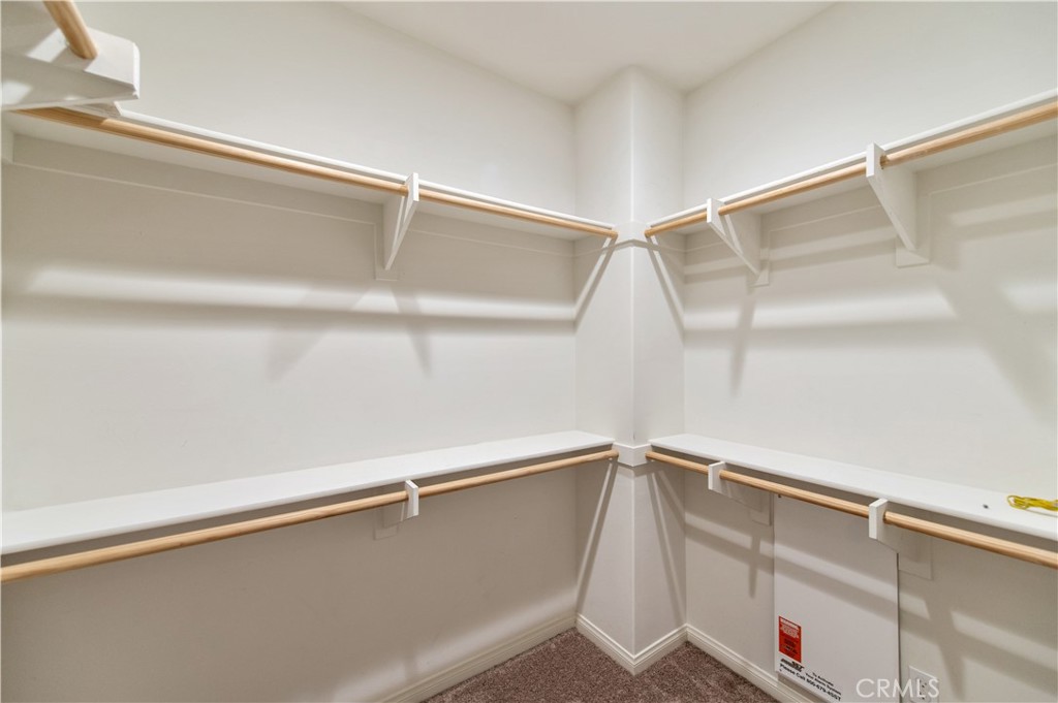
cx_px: 529
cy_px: 352
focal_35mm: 14
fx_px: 411
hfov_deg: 104.3
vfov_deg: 81.1
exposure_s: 1/125
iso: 400
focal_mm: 14
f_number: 2.8
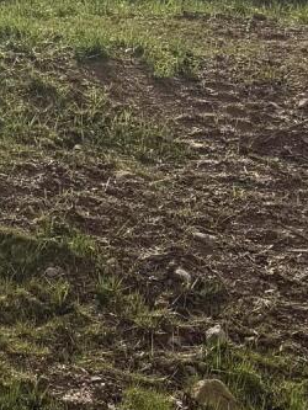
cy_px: -110
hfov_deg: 10.1
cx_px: -65
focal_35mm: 144
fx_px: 1707
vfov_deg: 13.3
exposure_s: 1/14286
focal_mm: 6.76
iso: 80
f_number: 1.78
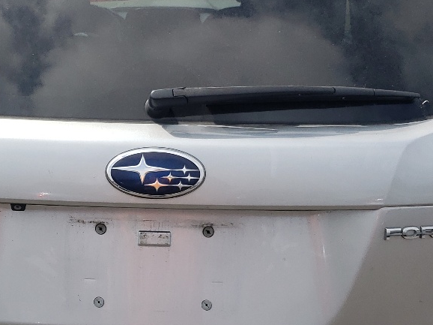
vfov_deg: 20.4
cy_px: 209
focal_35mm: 72
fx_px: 900
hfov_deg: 26.9
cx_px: 145
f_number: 1.5
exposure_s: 1/2500
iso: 50
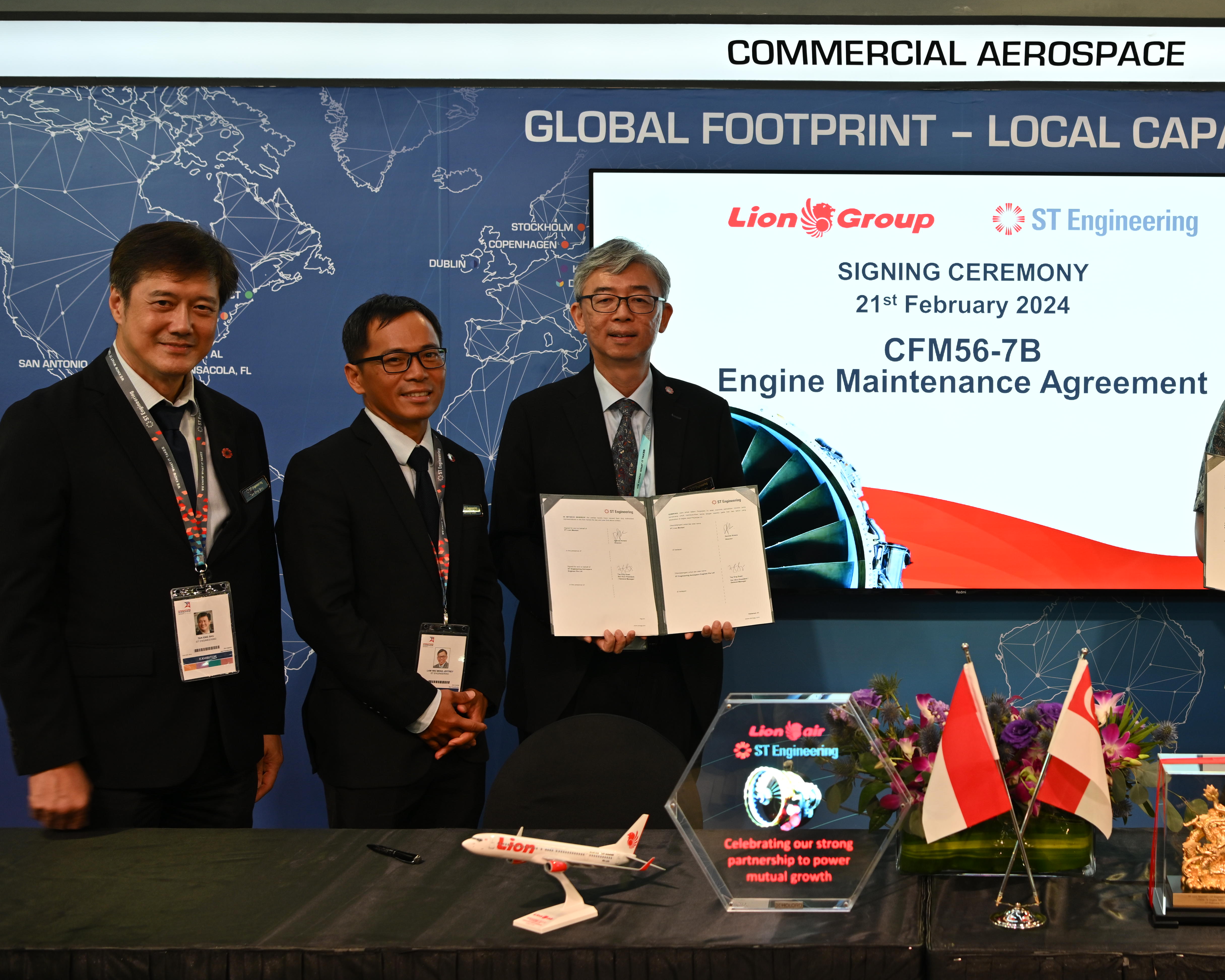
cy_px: 452
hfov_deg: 35.7
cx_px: 943
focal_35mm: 51
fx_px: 1849
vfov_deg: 29.7
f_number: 4
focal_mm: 32
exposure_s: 1/25
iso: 160
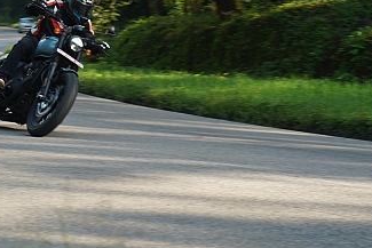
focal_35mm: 139
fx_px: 1437
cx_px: 99
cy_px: 39
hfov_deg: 14.7
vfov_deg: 9.8
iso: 400
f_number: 5
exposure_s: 1/160
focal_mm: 70
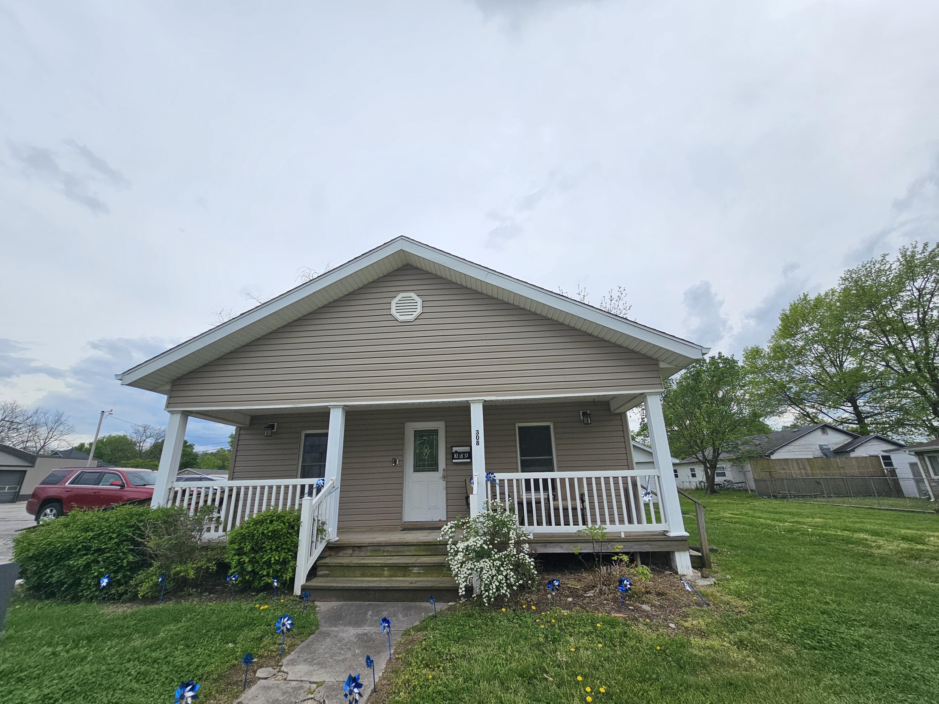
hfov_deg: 106.2
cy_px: 352
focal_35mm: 13
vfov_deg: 89.9
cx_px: 470
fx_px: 353
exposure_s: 1/3550
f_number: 2.2
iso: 50
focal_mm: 2.2
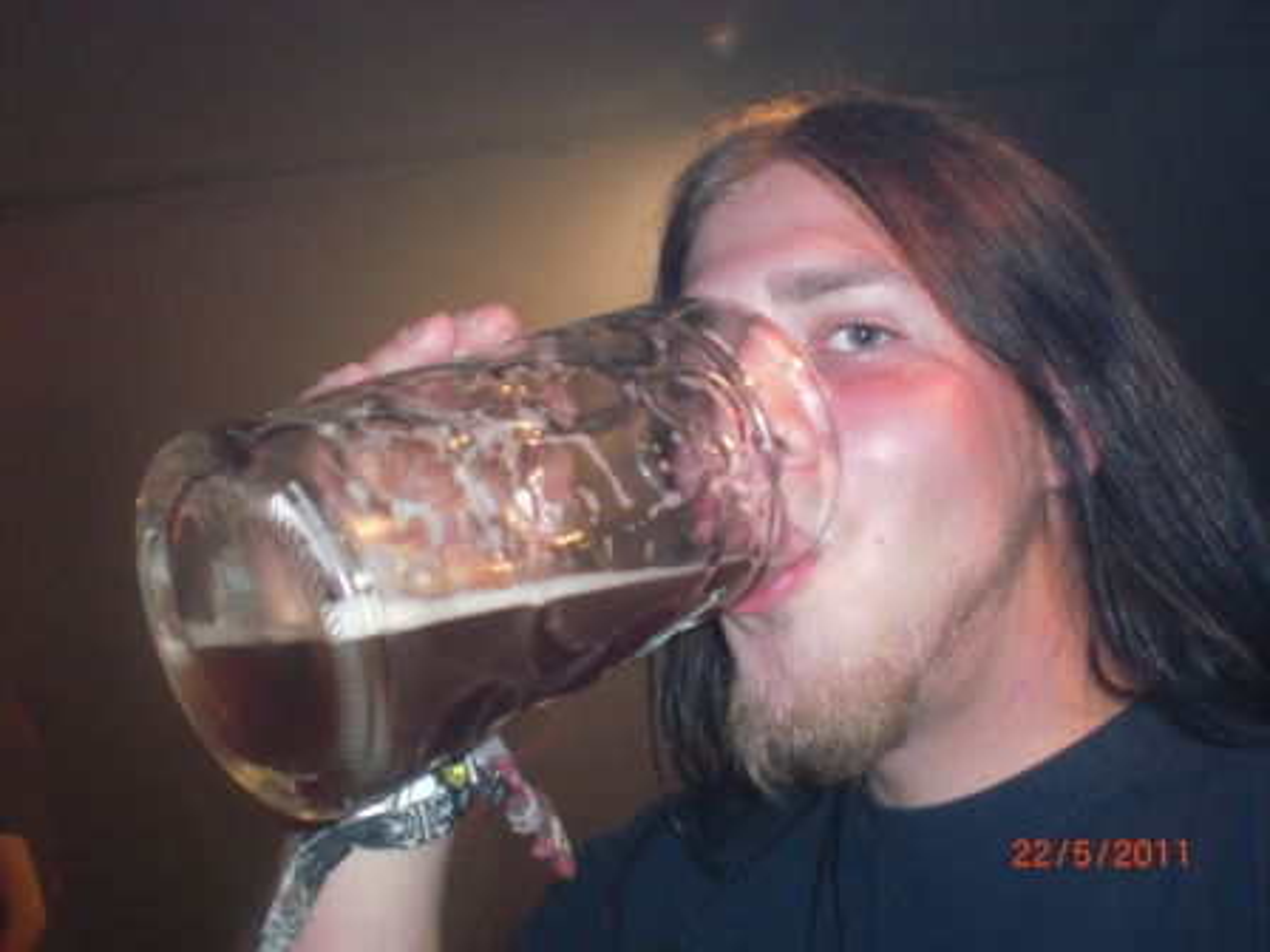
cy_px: 476
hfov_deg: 49.0
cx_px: 635
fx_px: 1394
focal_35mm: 38
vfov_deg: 37.7
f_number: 3.1
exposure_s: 1/60
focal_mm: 6.3
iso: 200
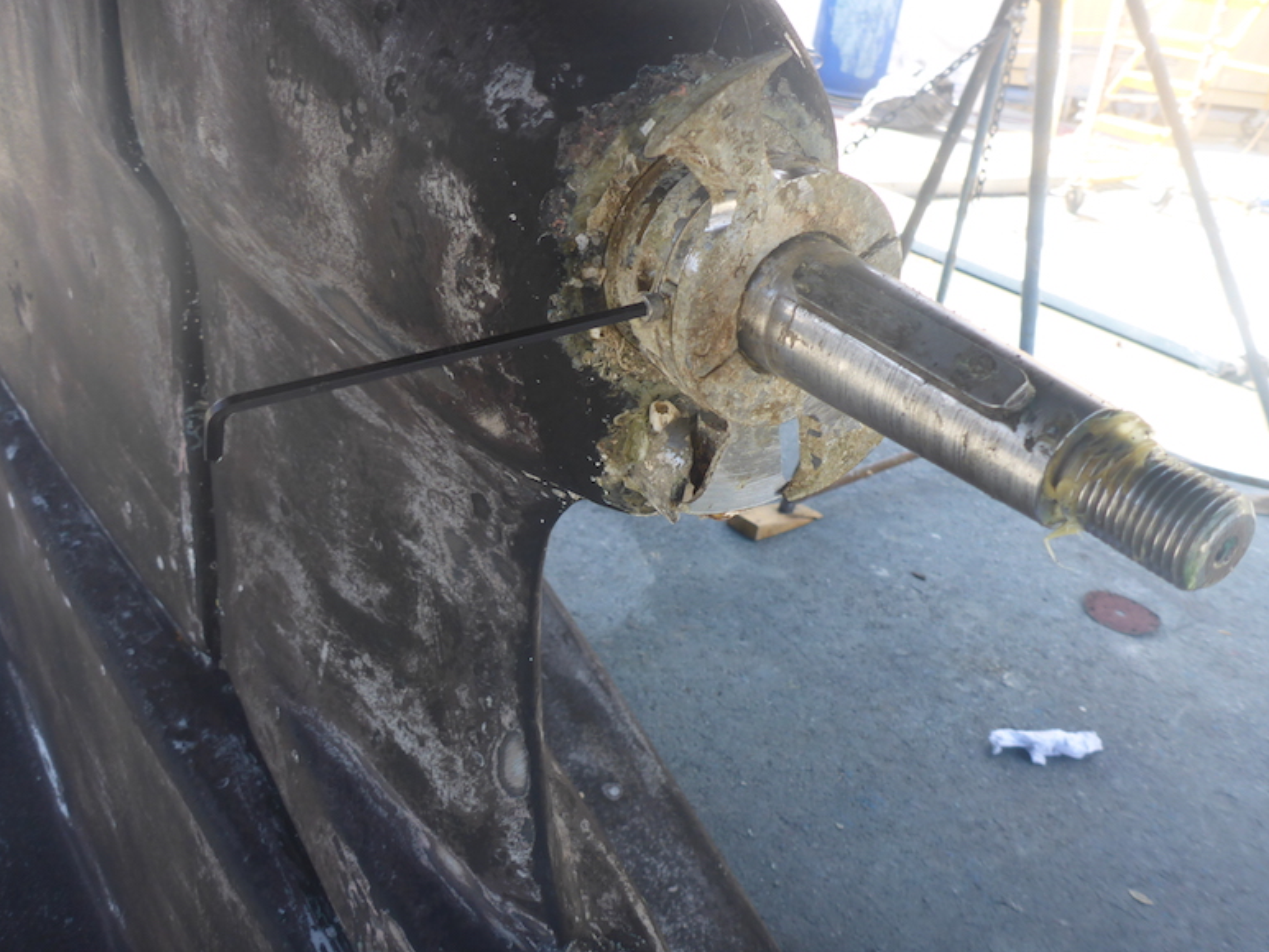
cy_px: 460
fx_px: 1063
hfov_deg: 61.7
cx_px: 620
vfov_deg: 48.2
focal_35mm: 29
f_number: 3.3
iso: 100
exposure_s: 1/80
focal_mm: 4.9
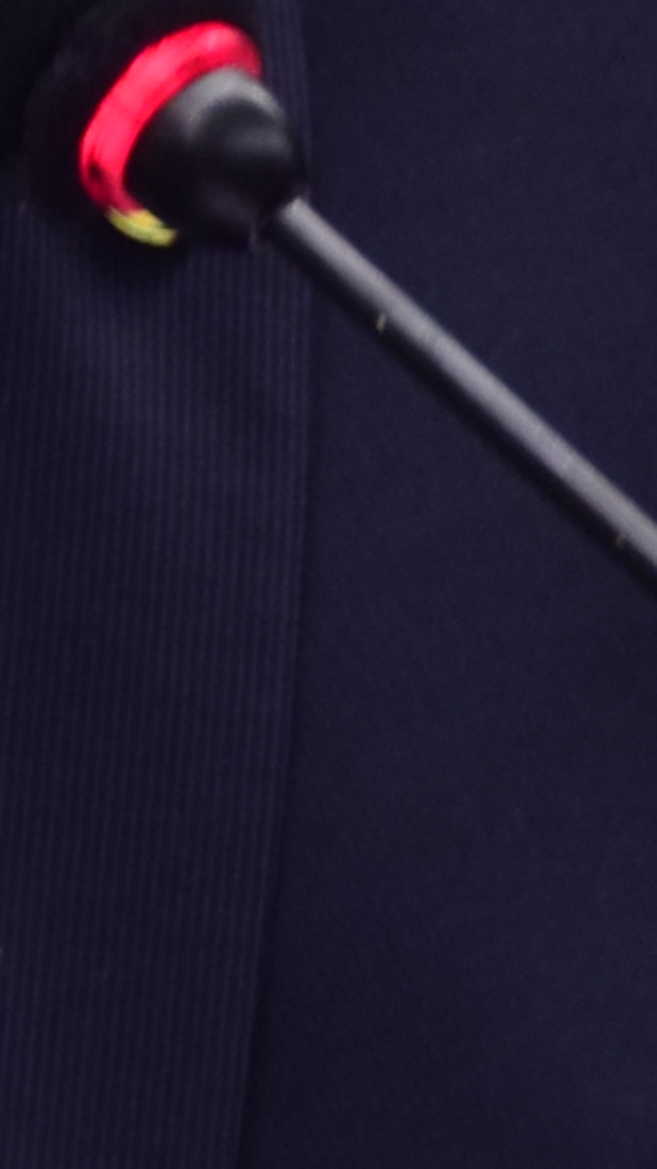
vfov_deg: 1.4
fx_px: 48036
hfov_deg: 0.8
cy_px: -743
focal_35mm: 1550
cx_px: -483
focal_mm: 170
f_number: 5.6
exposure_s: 1/60
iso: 800
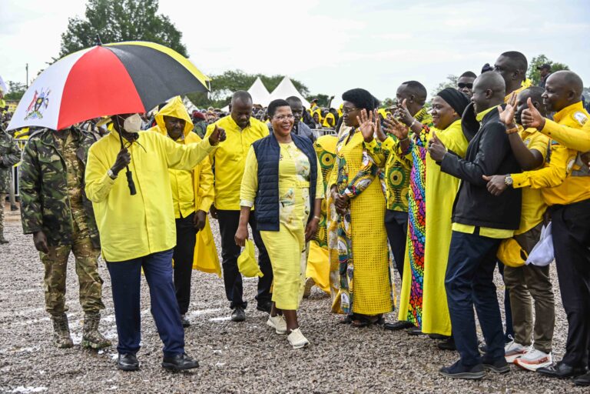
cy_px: 197
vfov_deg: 20.6
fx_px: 1082
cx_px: 295
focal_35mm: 66
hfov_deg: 30.5
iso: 1100
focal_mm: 66
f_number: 6
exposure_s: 1/1250
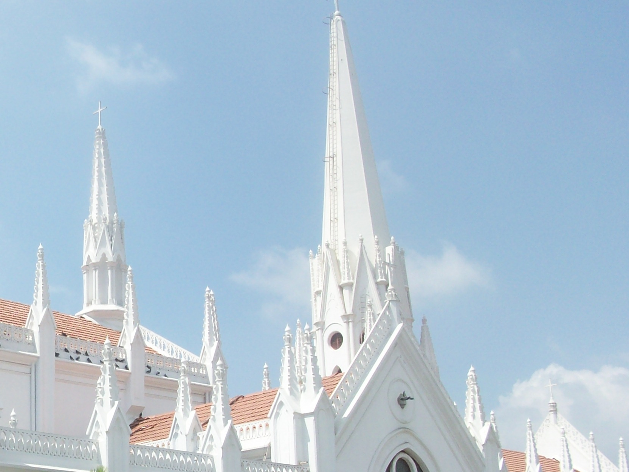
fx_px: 1217
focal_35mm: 67
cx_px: 28
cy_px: 358
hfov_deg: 27.6
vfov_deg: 21.7
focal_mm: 5.7
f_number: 5.5
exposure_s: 1/375
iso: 64
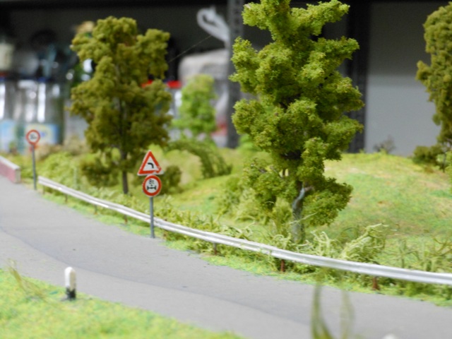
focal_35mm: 87
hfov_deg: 22.5
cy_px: 170
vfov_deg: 17.0
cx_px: 226
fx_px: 1136
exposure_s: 1/10
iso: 400
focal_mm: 15.6
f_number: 5.3
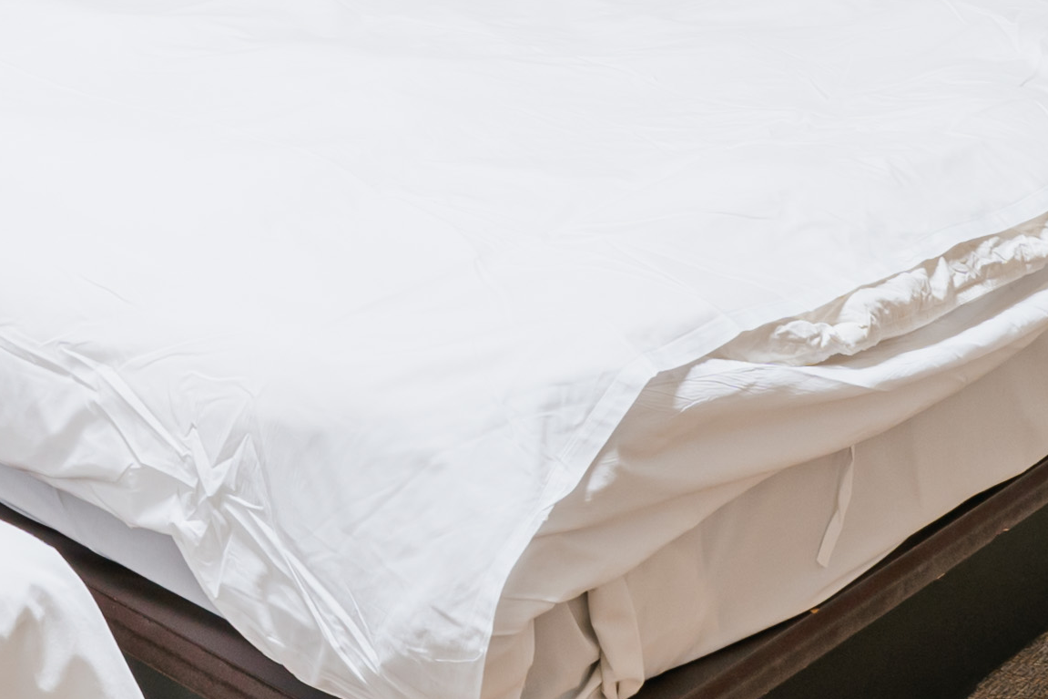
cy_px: -500
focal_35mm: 73
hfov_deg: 23.1
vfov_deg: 16.2
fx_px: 2125
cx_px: -472
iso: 100
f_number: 10
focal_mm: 14
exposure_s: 1/1.67
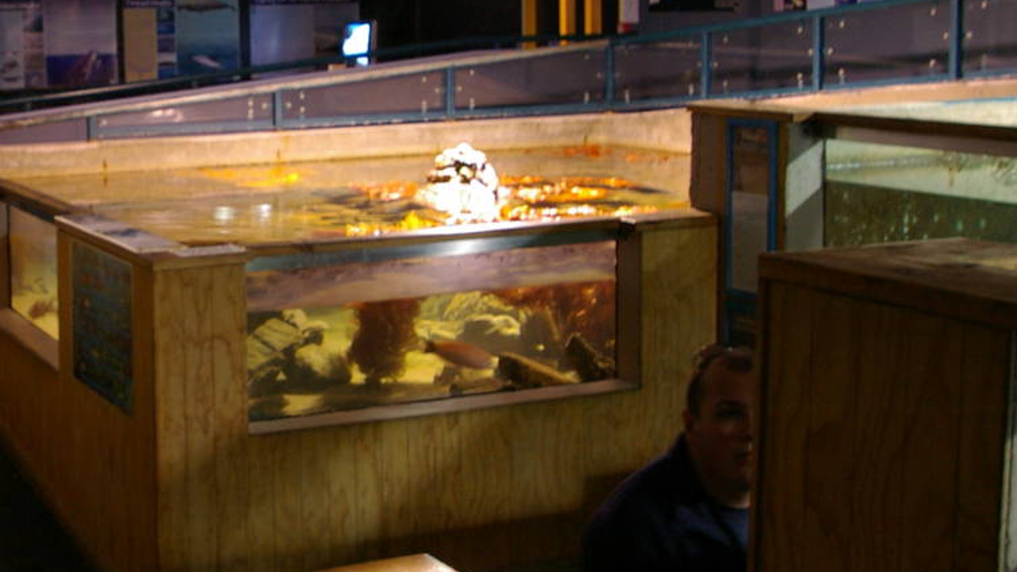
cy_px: 206
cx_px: 205
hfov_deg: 33.9
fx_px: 1618
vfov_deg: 20.0
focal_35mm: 60
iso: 400
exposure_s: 1/2
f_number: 4.5
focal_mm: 18
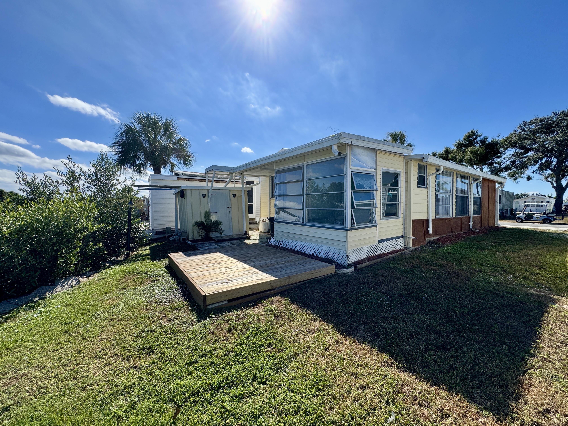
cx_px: 284
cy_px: 213
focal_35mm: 14
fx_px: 230
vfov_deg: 85.7
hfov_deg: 102.1
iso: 50
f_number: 2.2
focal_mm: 2.22
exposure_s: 1/2415
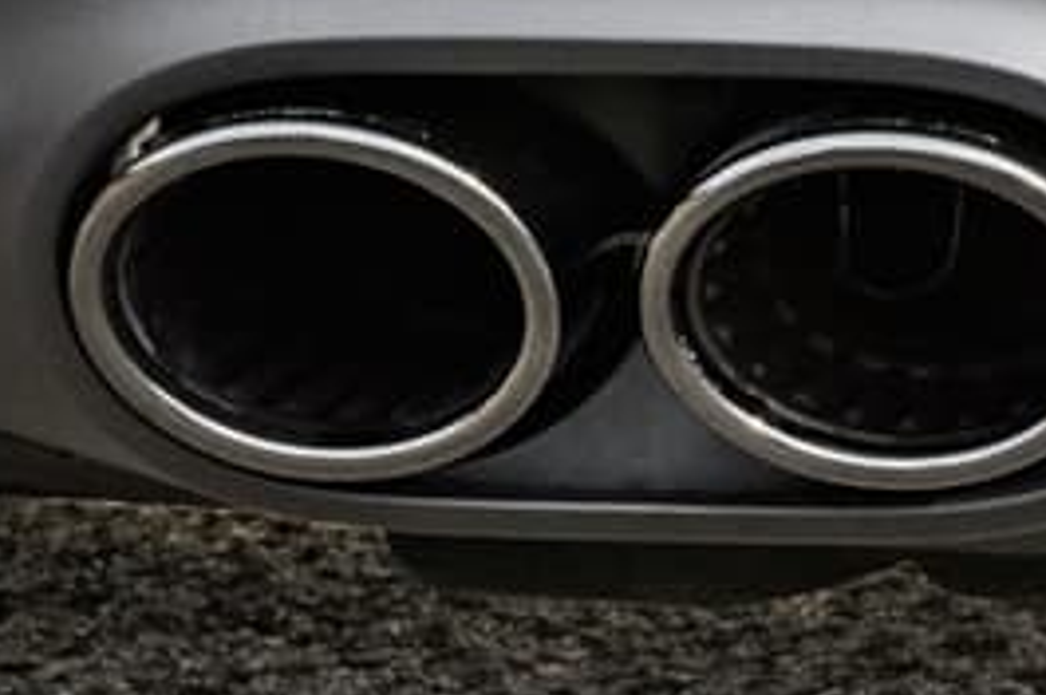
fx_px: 19733
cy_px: -837
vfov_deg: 2.0
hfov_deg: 3.0
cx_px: 1654
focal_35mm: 680
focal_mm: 125
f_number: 16
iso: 100
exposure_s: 1/30
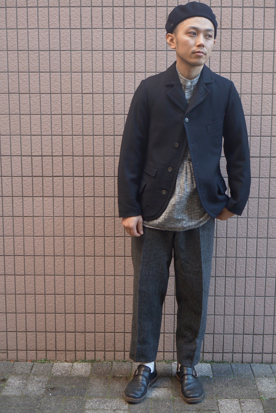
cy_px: 206
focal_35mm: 52
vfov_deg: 37.9
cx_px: 138
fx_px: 604
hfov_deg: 25.8
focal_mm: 35
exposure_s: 1/160
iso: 640
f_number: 4
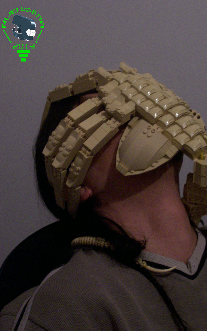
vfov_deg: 29.8
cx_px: 120
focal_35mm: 69
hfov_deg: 18.9
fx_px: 623
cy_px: 166
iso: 160
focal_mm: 10.8
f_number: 3.6
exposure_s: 1/8
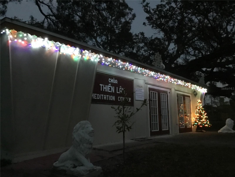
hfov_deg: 58.4
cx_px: 118
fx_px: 210
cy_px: 88
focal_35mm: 31
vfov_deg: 45.4
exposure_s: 1/15
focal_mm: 3.3
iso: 800
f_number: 2.4
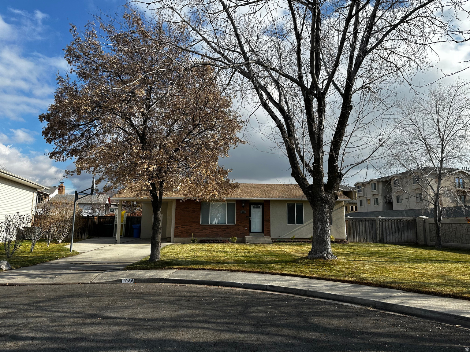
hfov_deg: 71.6
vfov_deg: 56.8
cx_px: 235
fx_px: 326
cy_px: 176
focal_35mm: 24
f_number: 1.78
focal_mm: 6.86
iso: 80
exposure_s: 1/3472
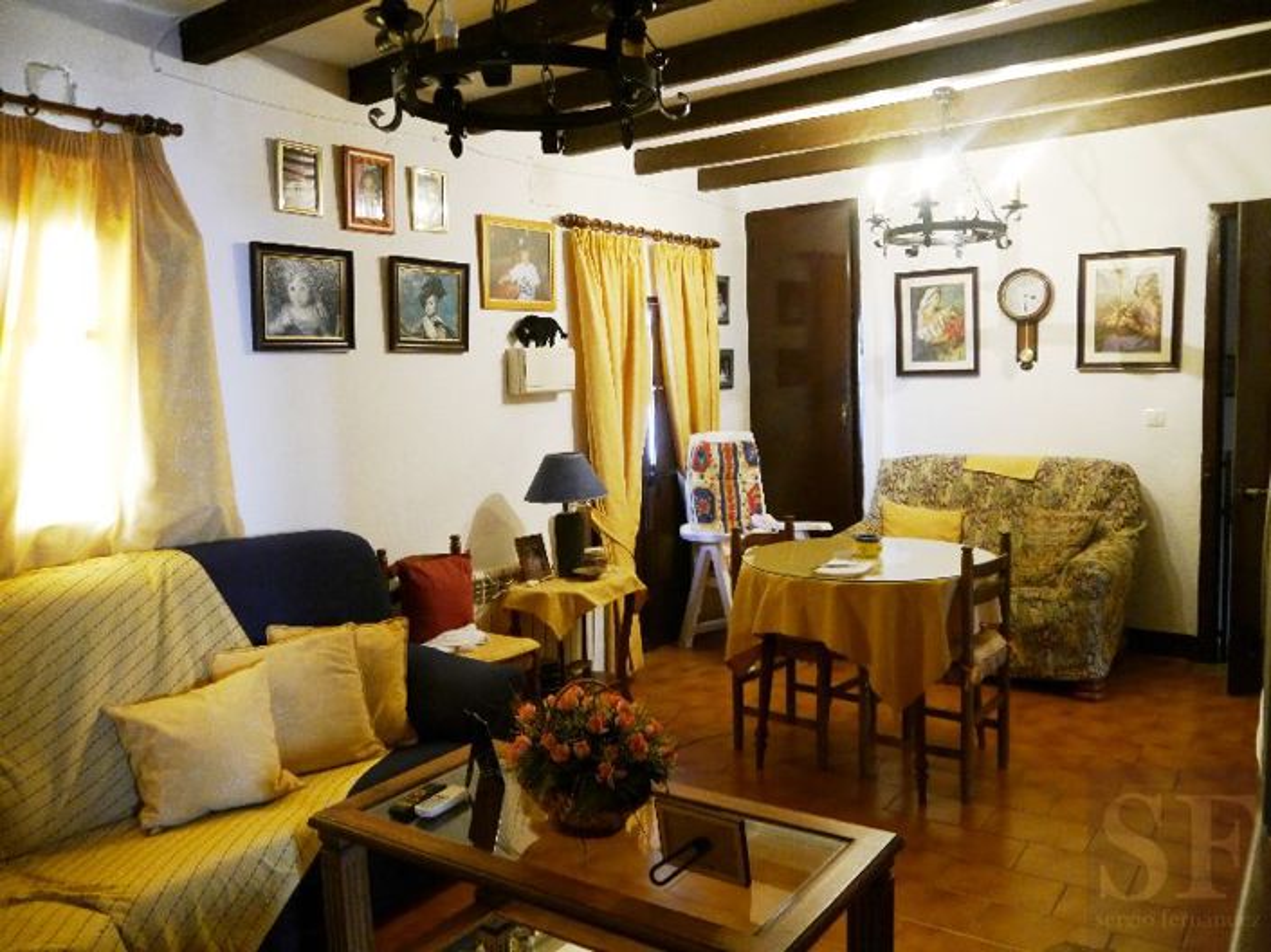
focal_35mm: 28
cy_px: 476
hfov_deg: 63.5
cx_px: 636
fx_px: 1028
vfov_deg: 49.7
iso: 1600
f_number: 3.5
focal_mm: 14
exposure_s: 1/40
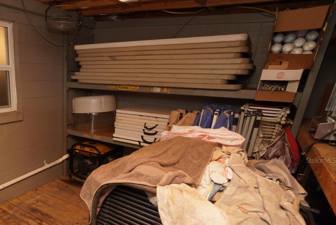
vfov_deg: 51.6
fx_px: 224
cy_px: 160
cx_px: 69
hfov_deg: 67.0
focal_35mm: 24
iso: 125
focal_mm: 10
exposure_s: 1/60
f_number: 4
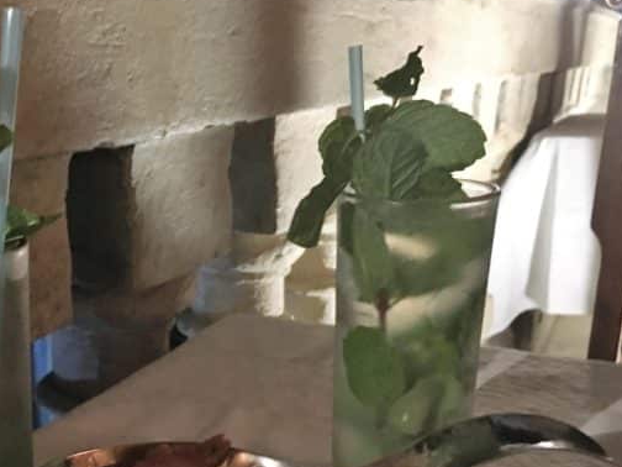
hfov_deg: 40.1
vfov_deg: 31.1
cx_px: 156
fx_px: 827
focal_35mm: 46
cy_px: 332
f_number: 2.2
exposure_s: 1/15
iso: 500
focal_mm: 4.15
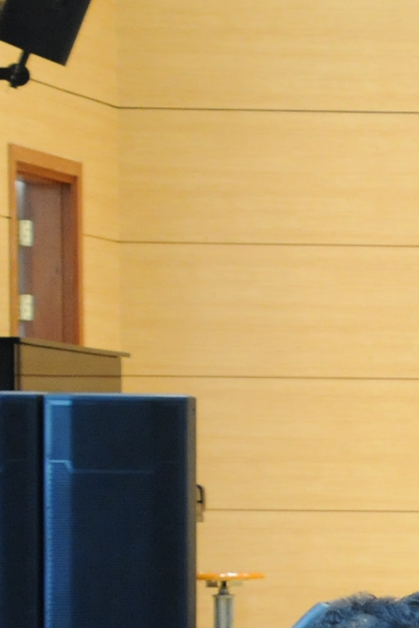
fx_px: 4048
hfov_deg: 5.5
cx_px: 1278
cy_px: 540
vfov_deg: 8.8
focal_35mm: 232
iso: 1000
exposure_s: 1/40
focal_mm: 32
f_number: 4
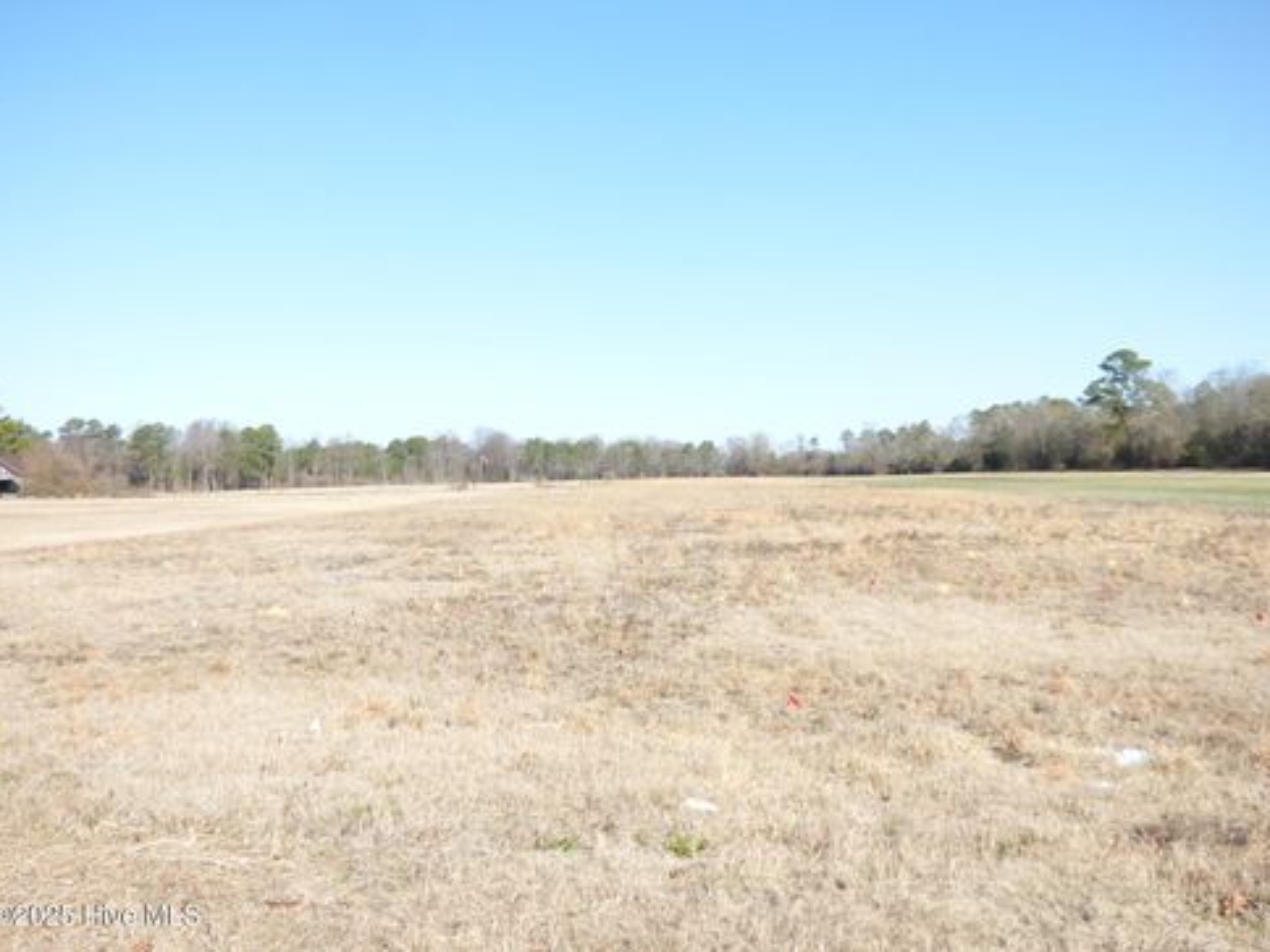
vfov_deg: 44.2
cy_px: 468
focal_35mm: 32
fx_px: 1174
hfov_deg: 56.8
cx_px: 645
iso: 400
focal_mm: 5.53
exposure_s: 1/2000
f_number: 4
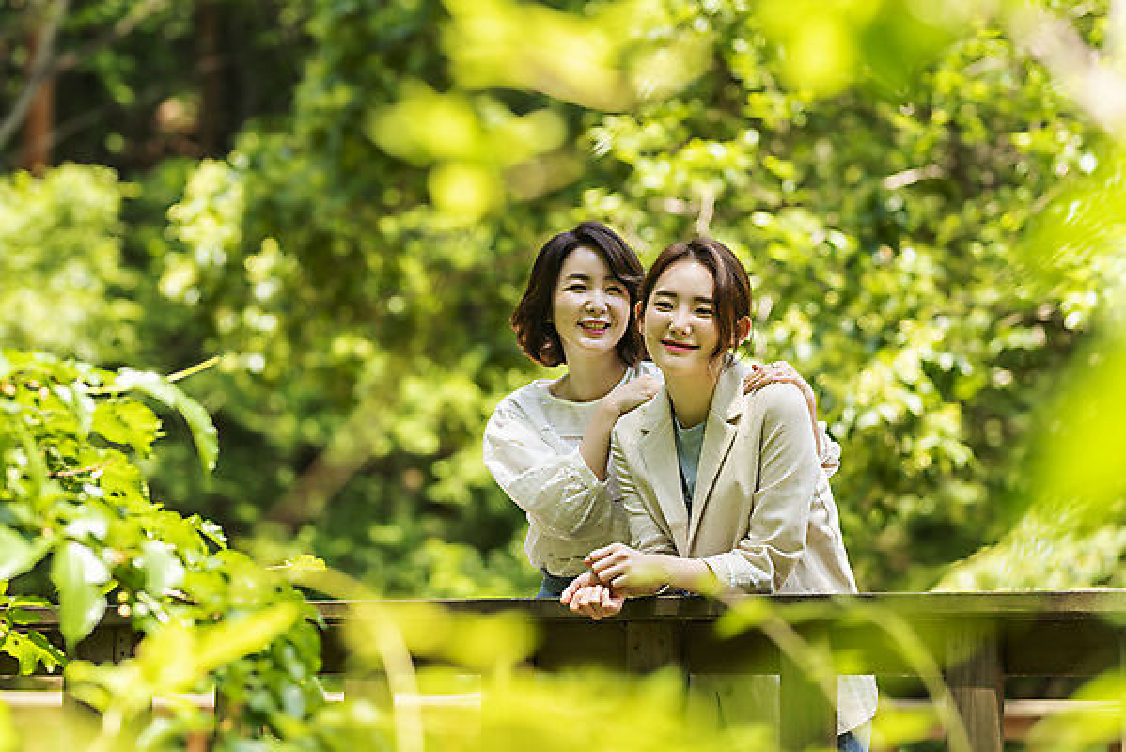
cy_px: 376
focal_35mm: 85
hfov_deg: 23.9
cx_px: 563
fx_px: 2660
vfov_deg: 16.1
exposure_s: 1/320
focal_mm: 85
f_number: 2.2
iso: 100
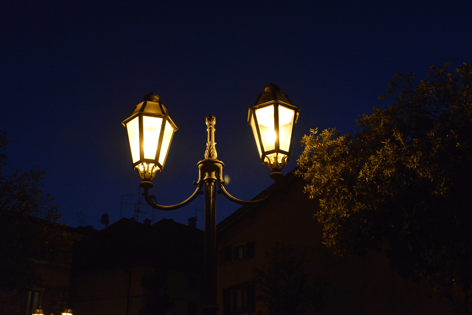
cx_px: 250
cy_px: 158
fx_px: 498
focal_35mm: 38
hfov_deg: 50.6
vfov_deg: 35.1
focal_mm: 35
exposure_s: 1/250
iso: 6400
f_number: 8
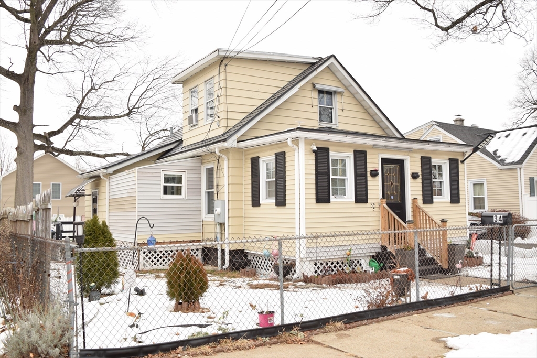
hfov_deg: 57.2
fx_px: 492
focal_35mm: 33
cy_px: 179
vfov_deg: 40.0
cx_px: 268
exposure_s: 1/125
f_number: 6.3
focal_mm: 22
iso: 200
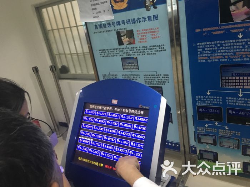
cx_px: 125
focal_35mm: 29
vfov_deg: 48.2
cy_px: 94
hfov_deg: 61.7
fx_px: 209
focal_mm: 4.15
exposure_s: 1/33
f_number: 2.2
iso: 200
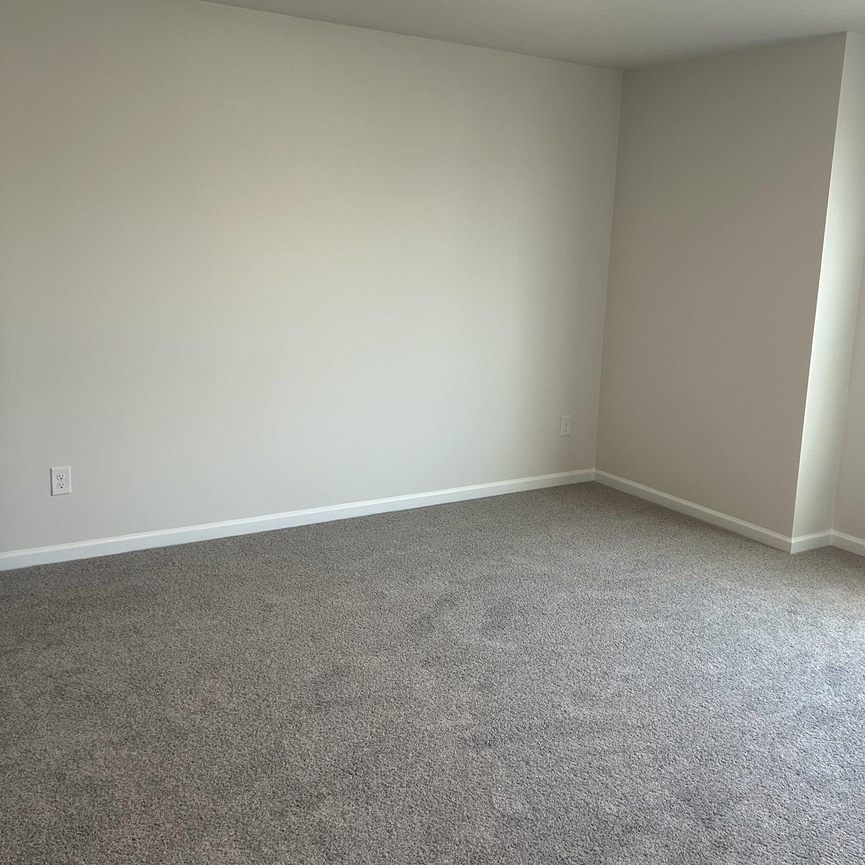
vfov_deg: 49.7
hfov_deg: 49.7
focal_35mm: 33
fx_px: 933
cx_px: 449
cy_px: 410
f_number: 1.5
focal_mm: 5.7
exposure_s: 1/120
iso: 125
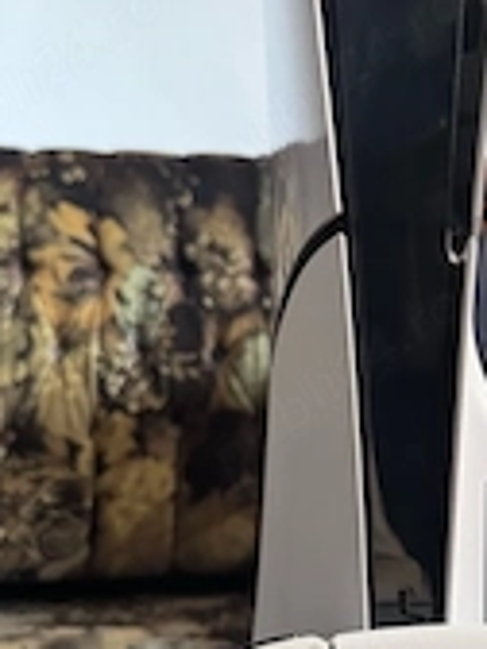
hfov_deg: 25.1
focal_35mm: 57
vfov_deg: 33.5
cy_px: 429
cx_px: 414
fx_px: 1069
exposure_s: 1/60
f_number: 1.78
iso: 640
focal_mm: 6.76
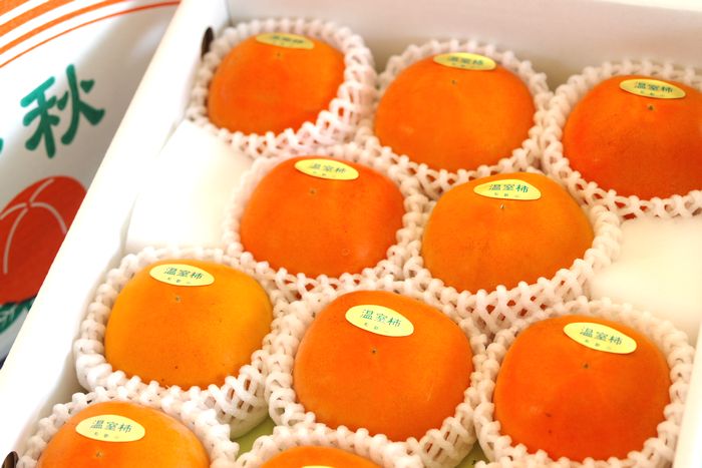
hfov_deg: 27.0
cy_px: 234
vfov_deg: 18.2
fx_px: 1463
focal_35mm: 75
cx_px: 351
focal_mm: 50
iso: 400
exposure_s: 1/100
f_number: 4
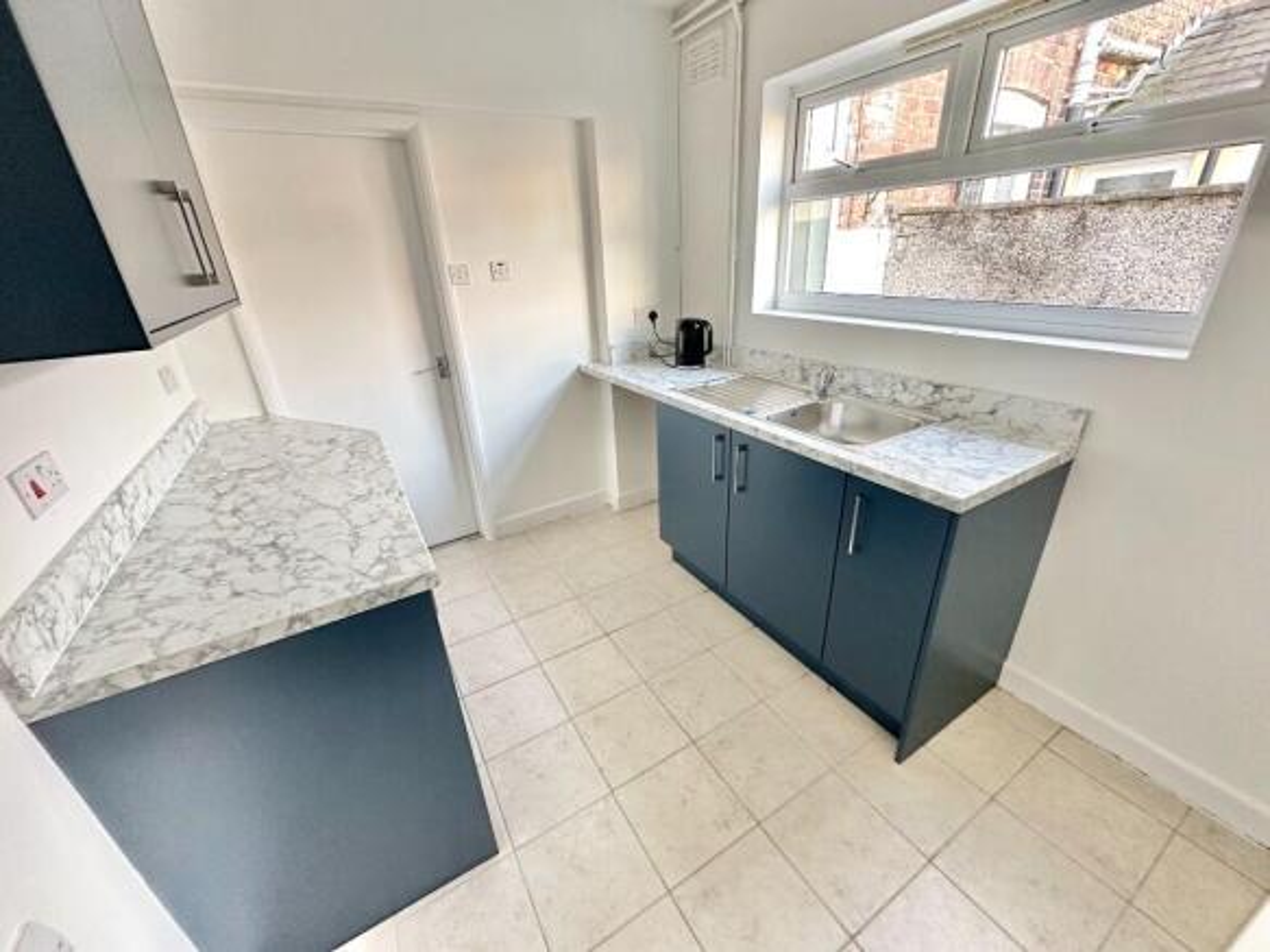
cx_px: 635
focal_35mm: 14
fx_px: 514
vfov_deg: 85.7
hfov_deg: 102.1
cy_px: 476
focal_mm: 2.22
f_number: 2.2
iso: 320
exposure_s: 1/92
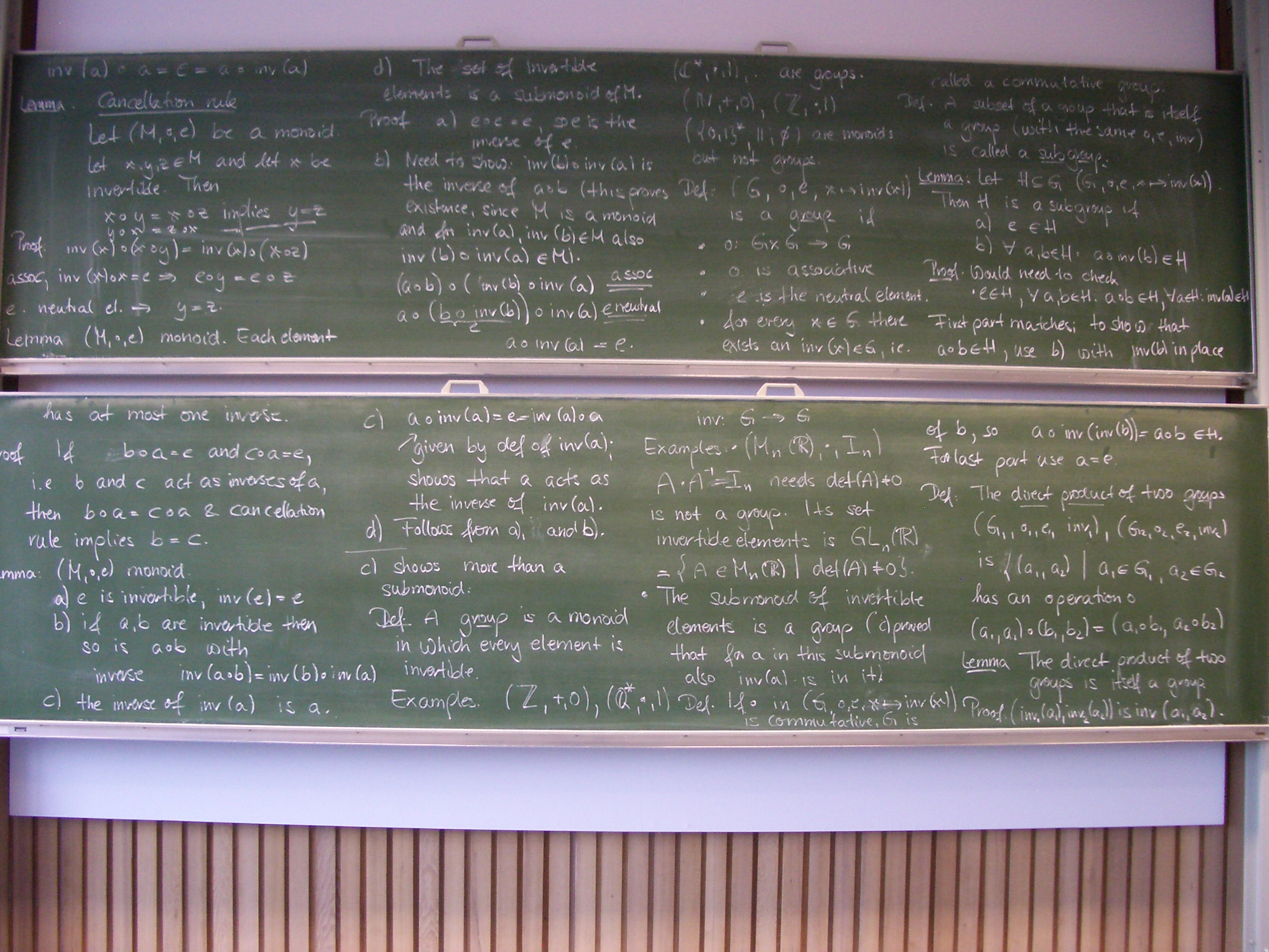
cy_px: 474
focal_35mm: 36
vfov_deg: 39.7
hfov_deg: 51.4
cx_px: 617
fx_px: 1320
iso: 200
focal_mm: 5.8
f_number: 2.6
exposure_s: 1/20
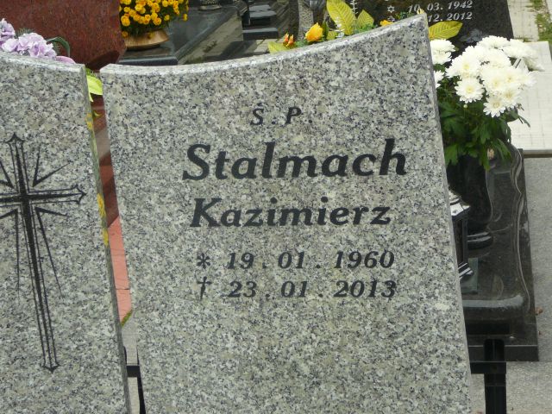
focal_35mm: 77
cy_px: 207
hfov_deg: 25.3
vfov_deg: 19.1
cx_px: 276
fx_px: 1228
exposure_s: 1/60
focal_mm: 11.5
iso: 80
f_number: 3.7
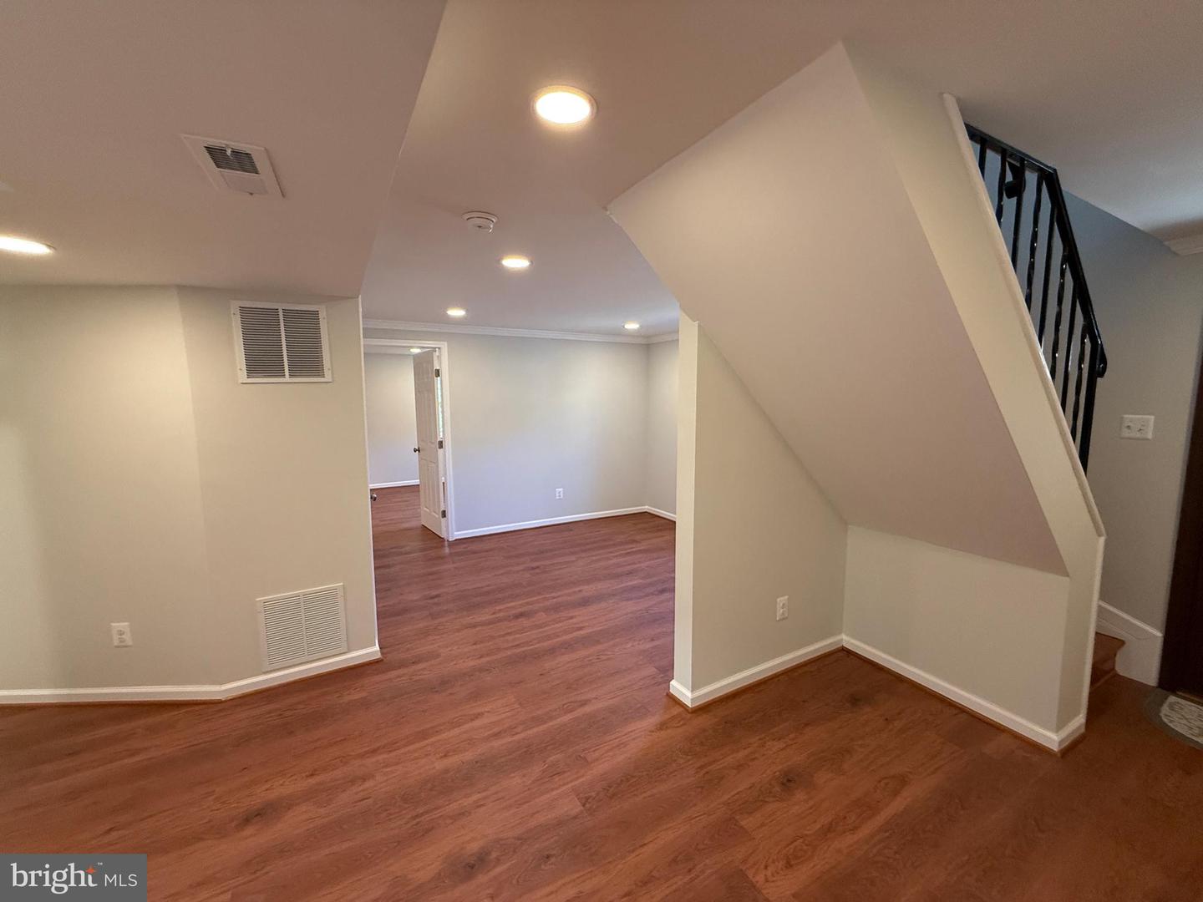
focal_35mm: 14
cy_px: 451
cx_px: 602
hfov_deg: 102.1
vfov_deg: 85.7
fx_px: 487
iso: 320
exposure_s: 1/120
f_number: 2.2
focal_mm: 2.22
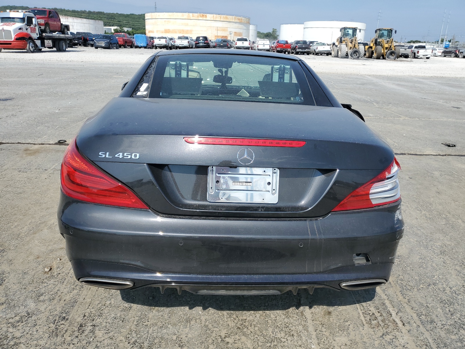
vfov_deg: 53.1
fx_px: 349
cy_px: 174
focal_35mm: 26
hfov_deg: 67.3
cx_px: 232
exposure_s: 1/3333
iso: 50
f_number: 1.5
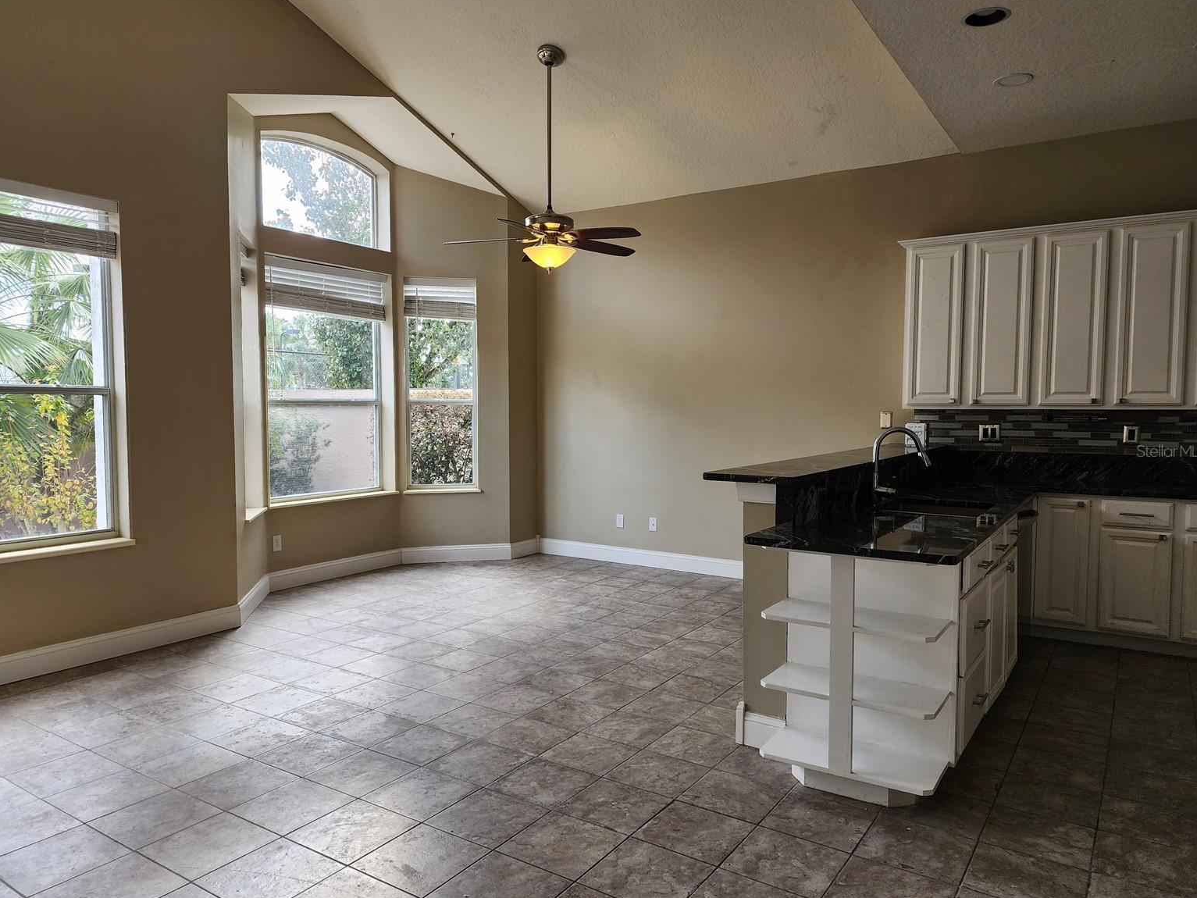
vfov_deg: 56.8
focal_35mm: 24
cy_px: 451
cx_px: 586
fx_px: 830
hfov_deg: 71.6
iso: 64
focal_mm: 6.4
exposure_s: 1/180
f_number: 1.8
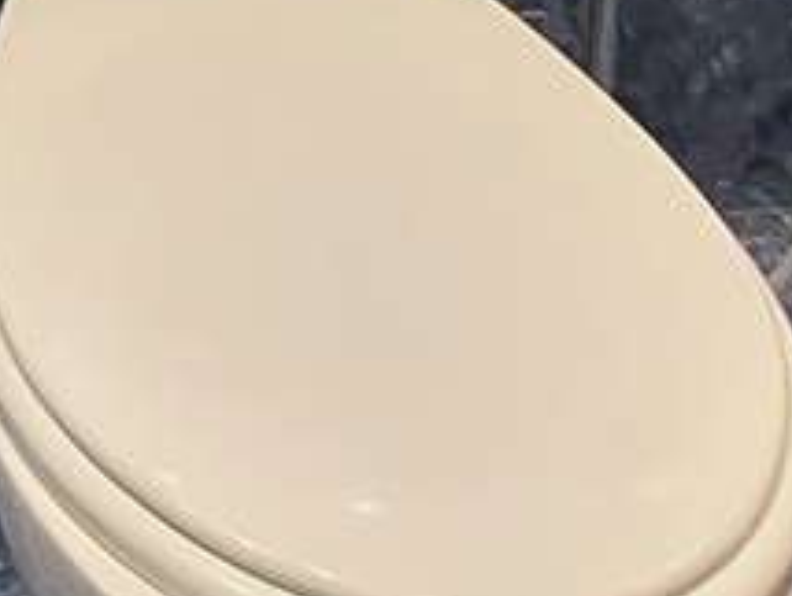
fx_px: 2084
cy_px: -1172
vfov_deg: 11.0
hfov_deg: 19.0
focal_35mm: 91
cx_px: -377
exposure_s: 1/33
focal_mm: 1.74
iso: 250
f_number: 2.2
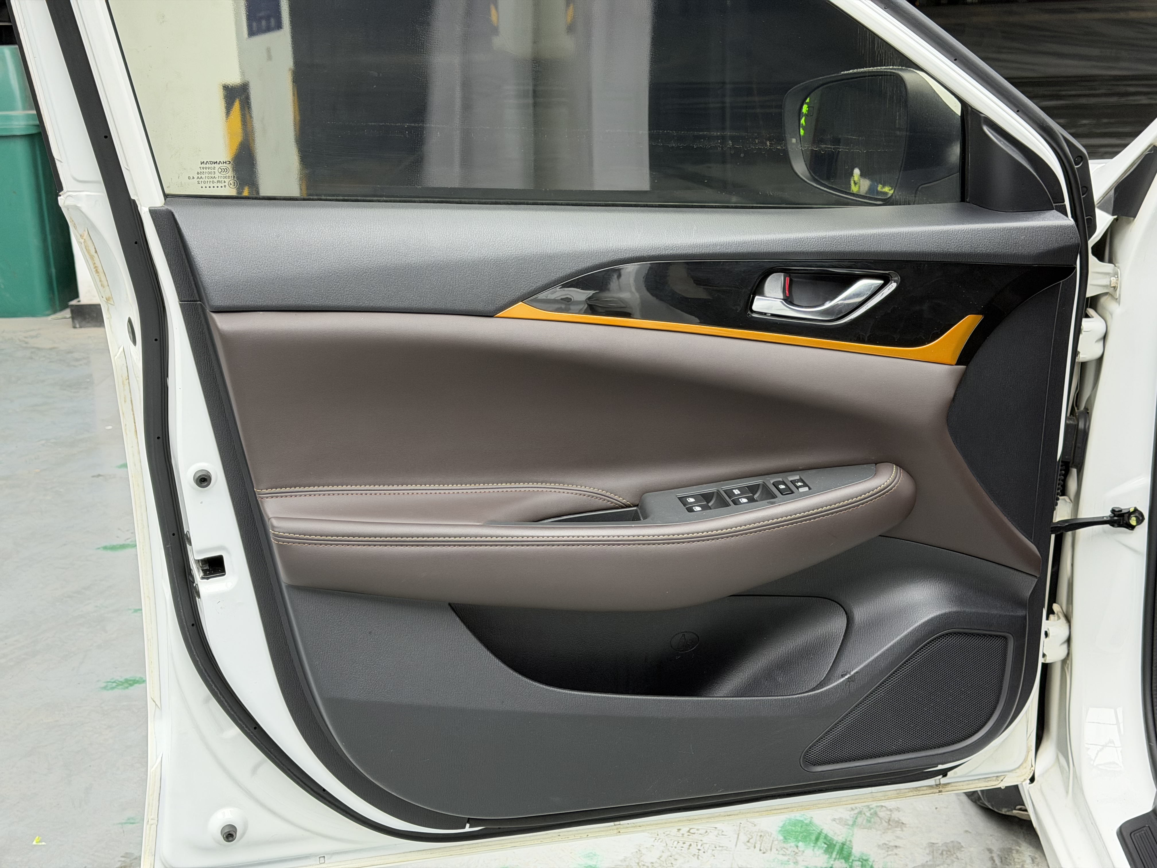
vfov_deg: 30.3
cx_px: 578
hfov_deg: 39.7
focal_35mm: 48
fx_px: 1604
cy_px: 434
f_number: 1.78
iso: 125
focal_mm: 6.76
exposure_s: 1/121
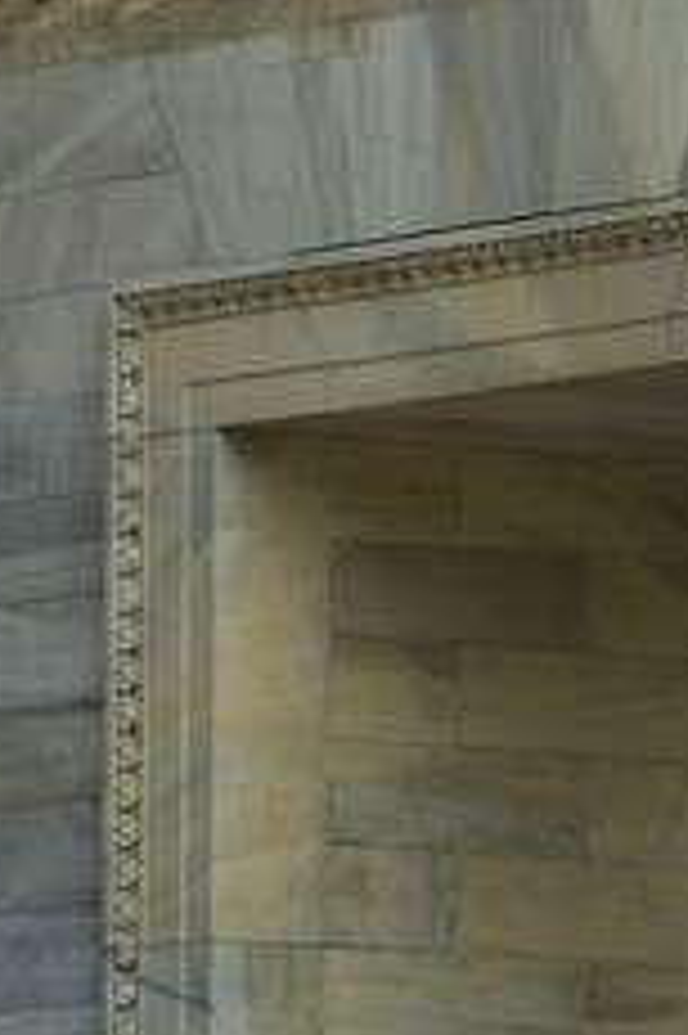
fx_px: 20009
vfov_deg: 3.0
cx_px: 1745
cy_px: -369
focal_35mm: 697
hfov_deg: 2.0
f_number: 13
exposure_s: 1/200
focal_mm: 100
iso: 200
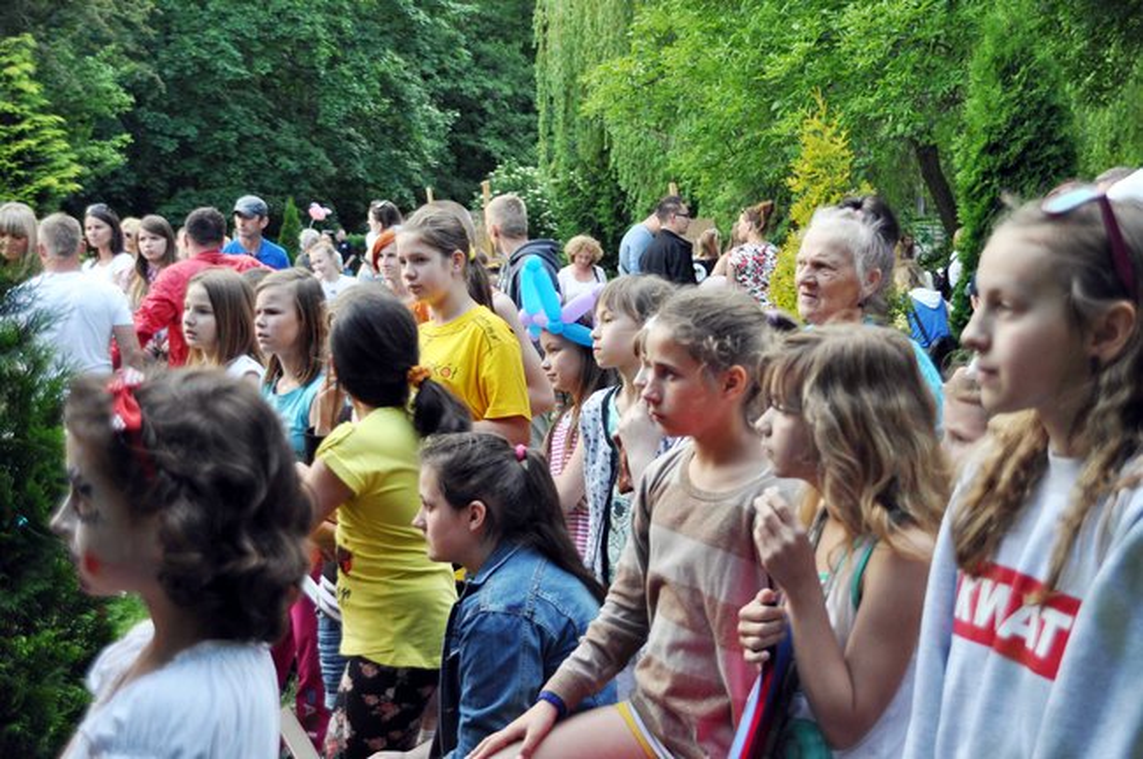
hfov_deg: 30.5
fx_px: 2093
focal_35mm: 66
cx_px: 572
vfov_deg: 20.6
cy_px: 380
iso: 320
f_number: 4.5
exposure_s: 1/160
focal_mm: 44
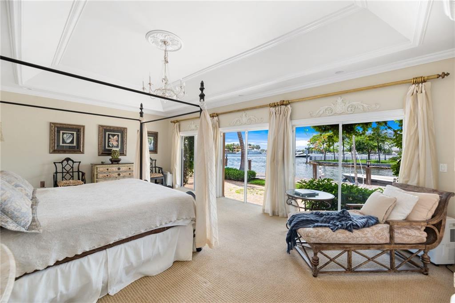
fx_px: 177
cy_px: 152
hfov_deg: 104.3
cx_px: 228
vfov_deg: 81.2
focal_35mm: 14
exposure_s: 1/5
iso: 160
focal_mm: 14
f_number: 7.1
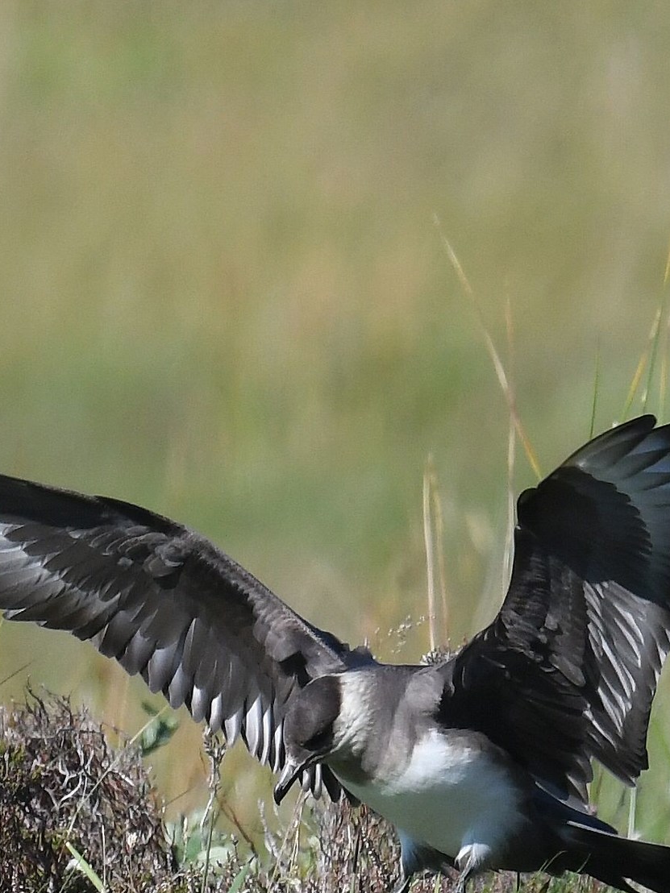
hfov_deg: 1.1
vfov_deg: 1.5
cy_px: 618
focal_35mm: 1311
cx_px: 32
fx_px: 33833
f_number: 7.1
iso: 800
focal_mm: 420
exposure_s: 1/2500
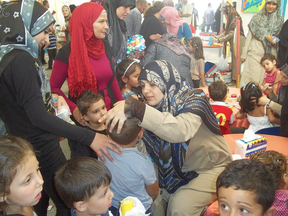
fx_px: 300
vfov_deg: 39.7
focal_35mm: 36
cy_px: 108
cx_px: 144
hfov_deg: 51.4
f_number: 3.1
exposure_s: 1/60
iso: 160
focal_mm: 6.5
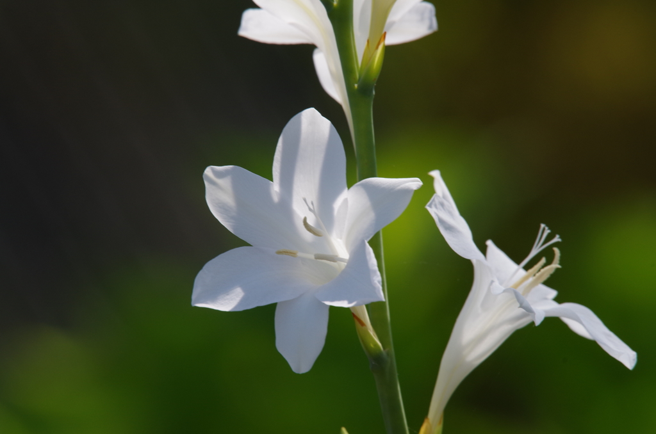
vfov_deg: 1.8
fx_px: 13637
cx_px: 328
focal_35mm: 750
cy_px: 217
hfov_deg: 2.8
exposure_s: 1/320
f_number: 10
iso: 320
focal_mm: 500
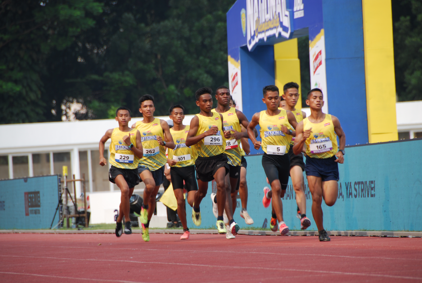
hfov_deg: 6.9
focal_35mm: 300
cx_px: 211
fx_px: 3521
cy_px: 142
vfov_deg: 4.6
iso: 100
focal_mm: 200
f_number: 5.6
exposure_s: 1/160
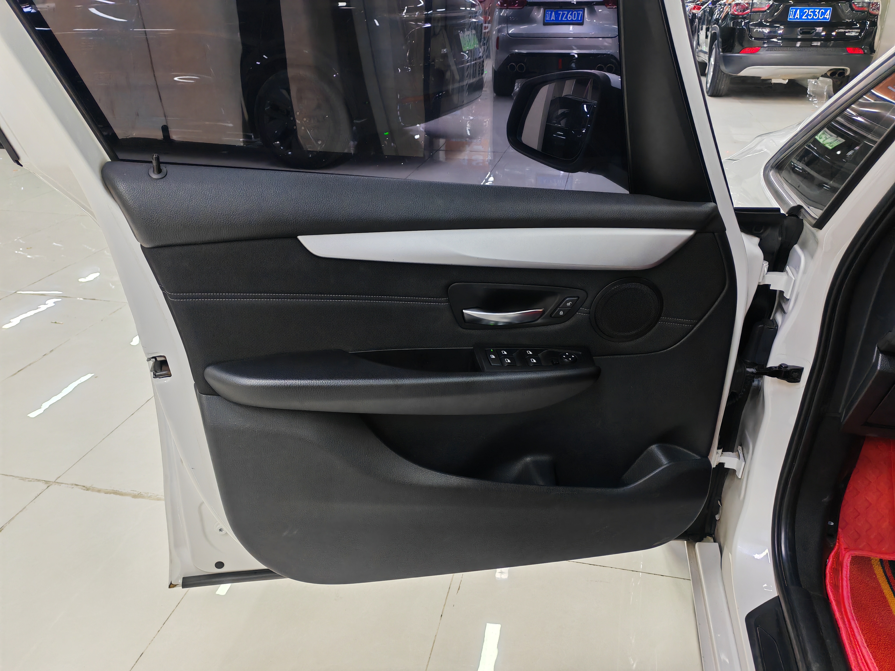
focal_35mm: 27
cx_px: 448
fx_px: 698
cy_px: 336
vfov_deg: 51.4
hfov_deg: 65.3
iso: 200
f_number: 1.9
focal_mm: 5.52
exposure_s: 1/50
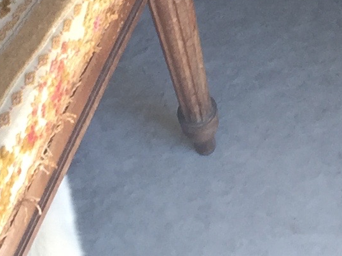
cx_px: 338
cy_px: -410
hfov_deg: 11.1
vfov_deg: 7.7
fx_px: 1738
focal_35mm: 176
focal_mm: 4.15
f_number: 2.2
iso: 32
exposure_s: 1/123
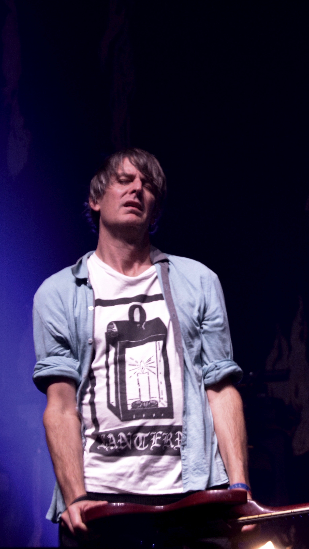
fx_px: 2418
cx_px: 218
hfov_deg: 7.3
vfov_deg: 13.0
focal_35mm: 166
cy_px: 274
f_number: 5.3
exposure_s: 1/10
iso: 1250
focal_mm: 70
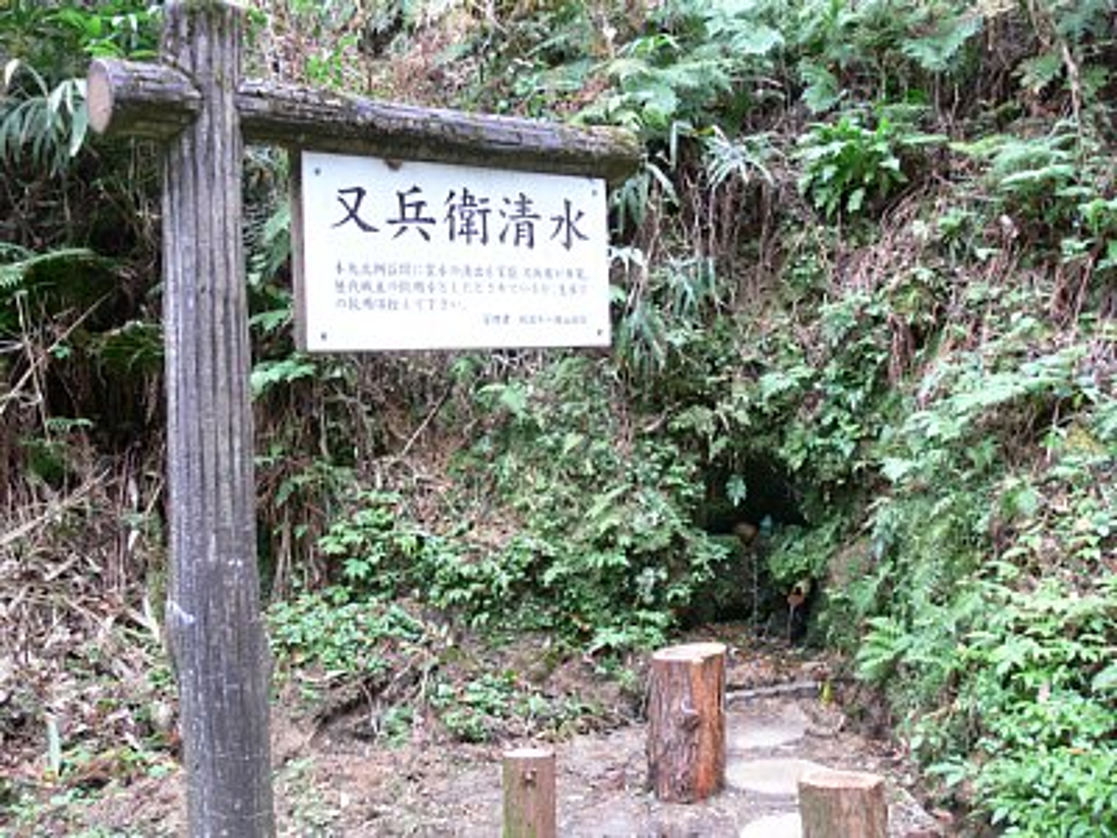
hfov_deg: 52.6
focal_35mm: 35
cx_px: 558
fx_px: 1129
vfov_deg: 40.7
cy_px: 419
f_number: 2.8
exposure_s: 1/30
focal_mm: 7.4
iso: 80
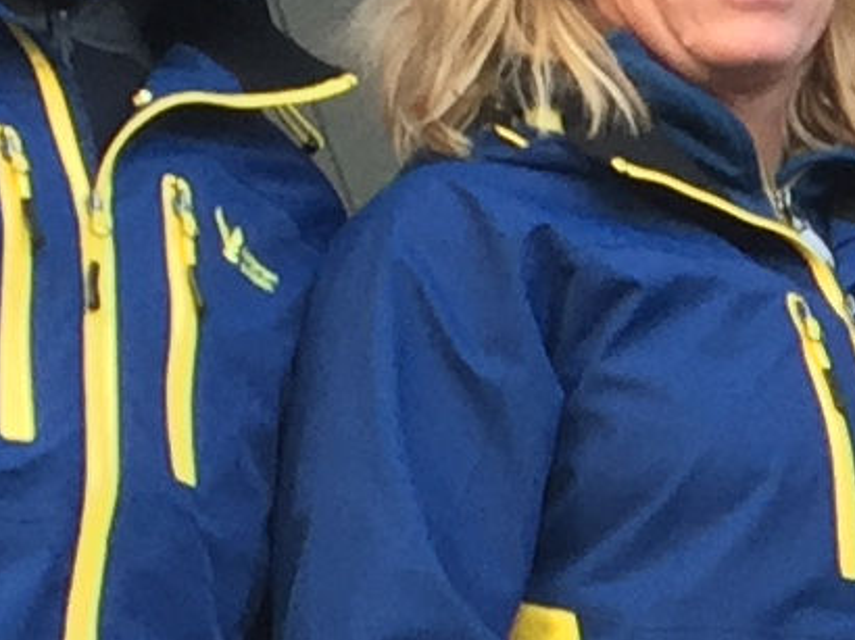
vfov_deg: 6.3
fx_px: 5702
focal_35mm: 231
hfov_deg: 8.1
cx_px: 1785
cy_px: 1224
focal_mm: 4.15
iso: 50
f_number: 2.2
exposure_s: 1/100
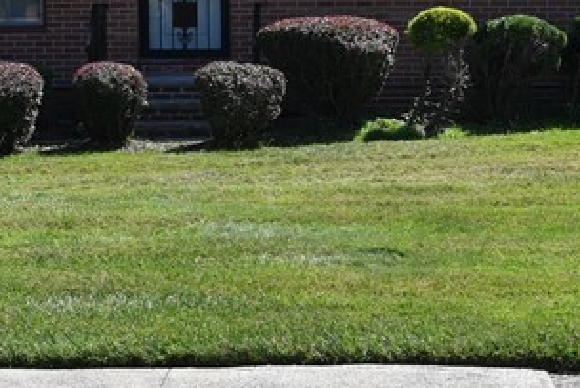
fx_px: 1725
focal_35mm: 107
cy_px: 76
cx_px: 286
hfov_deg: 19.1
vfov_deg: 12.8
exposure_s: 1/320
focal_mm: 20
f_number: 6.3
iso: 100
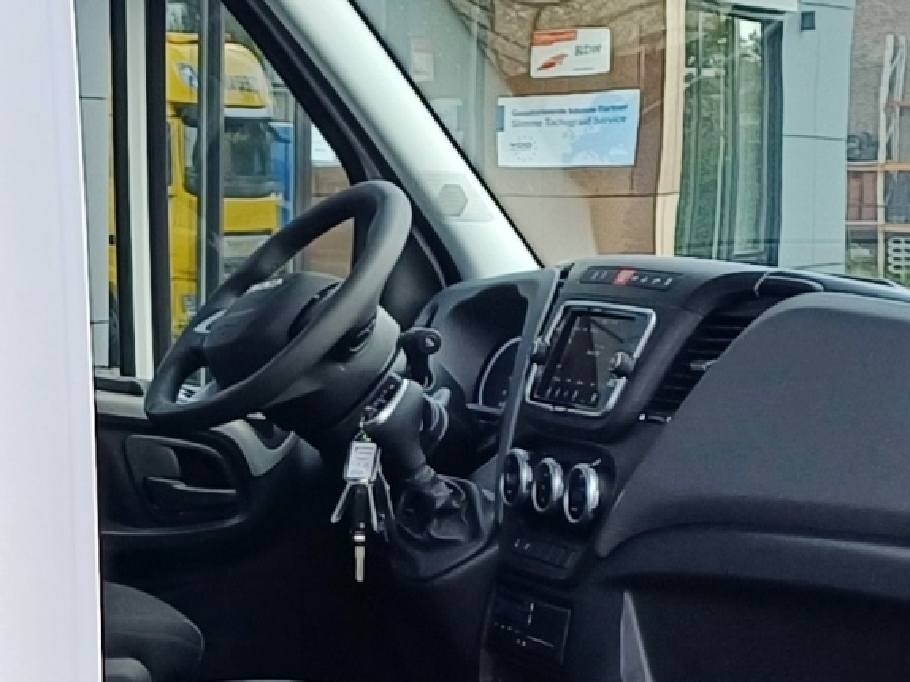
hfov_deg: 15.7
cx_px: -120
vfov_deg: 12.0
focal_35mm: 122
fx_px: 3206
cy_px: 745
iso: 50
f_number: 1.8
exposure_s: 1/235
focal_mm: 4.65
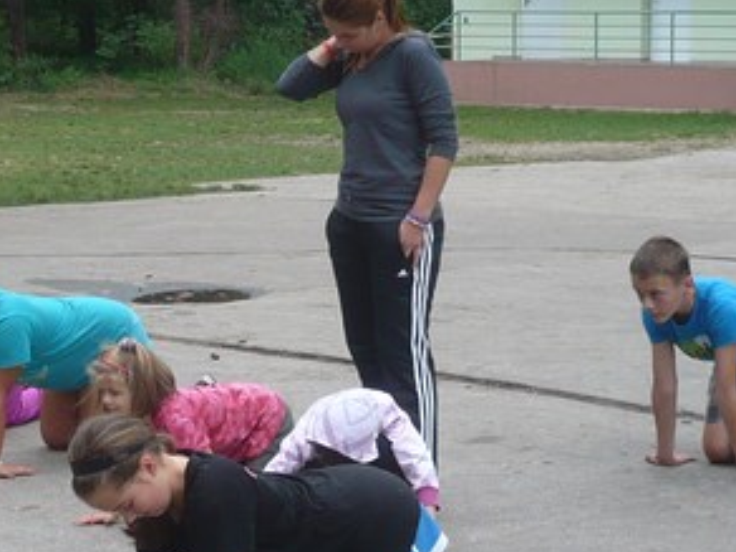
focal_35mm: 113
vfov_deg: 13.1
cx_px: 166
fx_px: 2403
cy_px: 265
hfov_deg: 17.3
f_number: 3
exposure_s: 1/200
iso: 100
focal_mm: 6.6
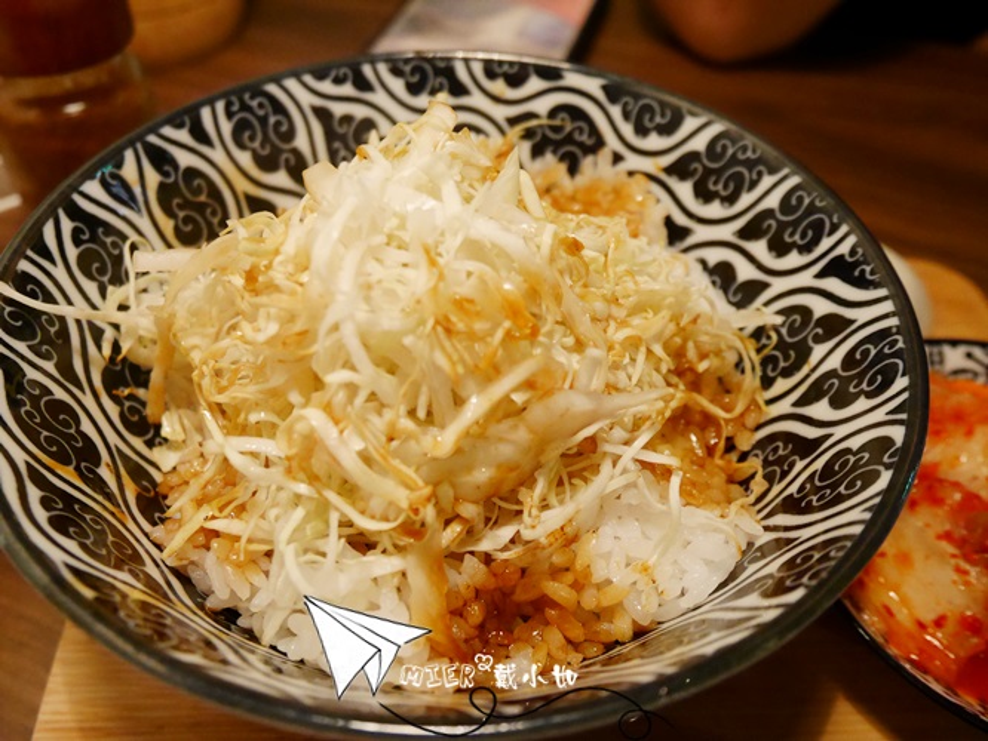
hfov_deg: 59.9
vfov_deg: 46.8
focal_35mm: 30
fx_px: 857
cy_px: 370
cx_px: 494
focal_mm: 15
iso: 3200
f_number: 3.8
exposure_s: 1/30
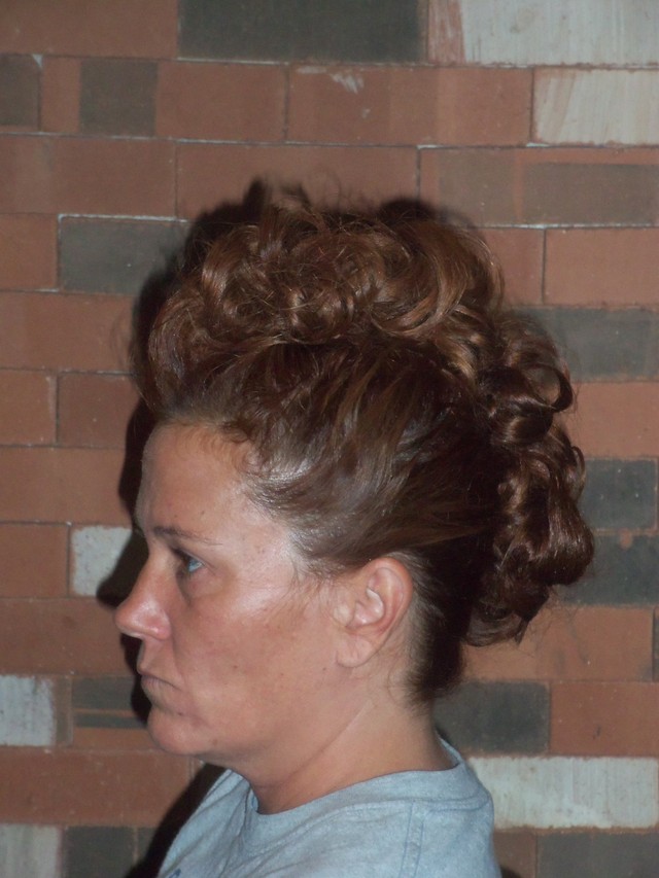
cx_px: 330
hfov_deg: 10.6
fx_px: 3553
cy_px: 439
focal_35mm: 140
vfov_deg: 14.1
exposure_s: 1/200
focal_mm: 25.3
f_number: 5.7
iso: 400
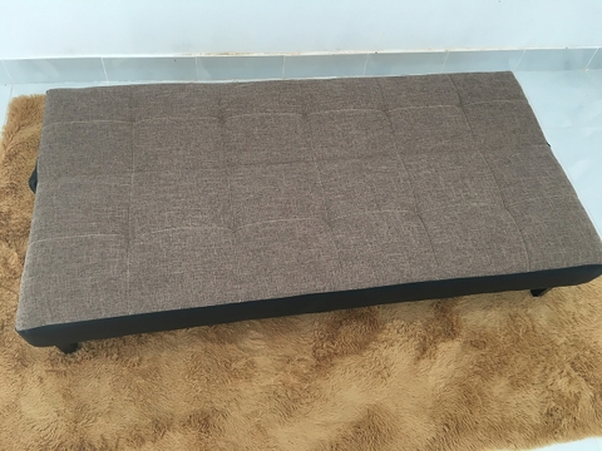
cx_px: 301
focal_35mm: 29
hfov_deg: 61.7
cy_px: 226
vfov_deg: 48.2
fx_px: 504
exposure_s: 1/33
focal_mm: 4.15
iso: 40
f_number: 2.2
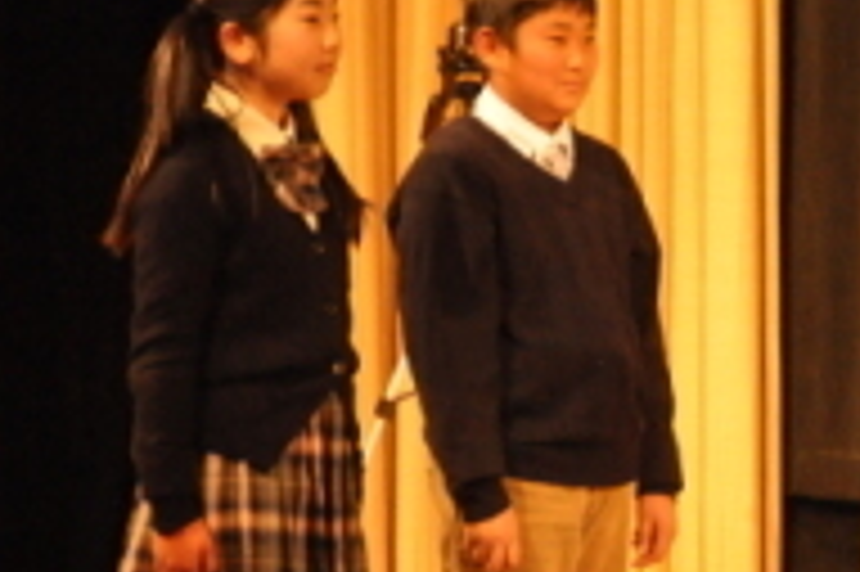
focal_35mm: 706
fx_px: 16851
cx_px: 1265
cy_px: 369
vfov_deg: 1.9
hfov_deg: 2.9
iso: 2500
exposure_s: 1/60
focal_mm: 150
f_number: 5.6
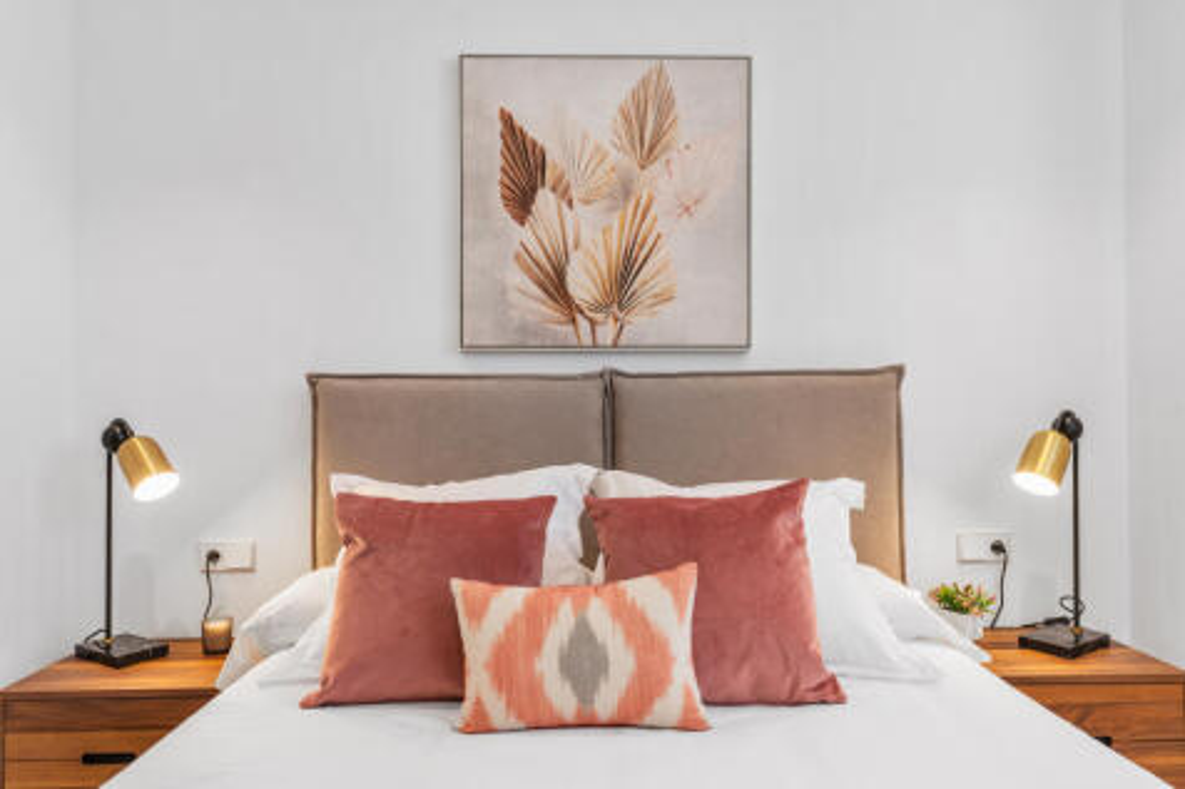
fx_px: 790
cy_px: 394
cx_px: 592
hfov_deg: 73.8
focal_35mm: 24
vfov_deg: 53.1
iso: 64
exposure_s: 1/6
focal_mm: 24
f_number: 5.6
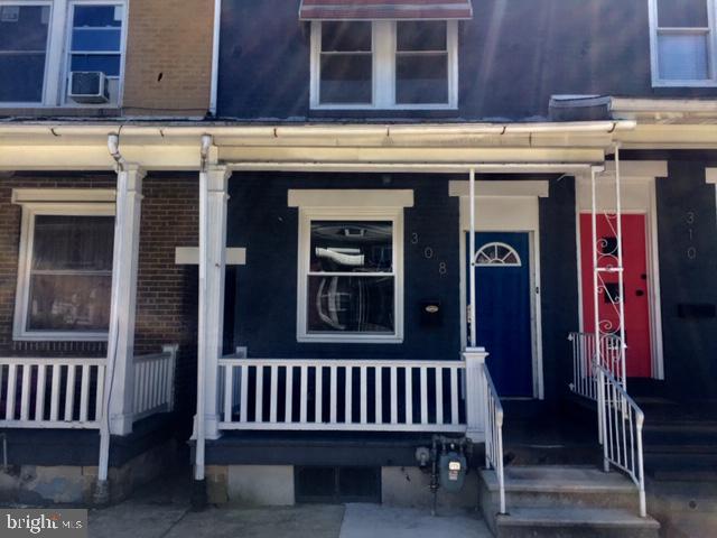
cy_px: 269
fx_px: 601
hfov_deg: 61.7
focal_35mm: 29
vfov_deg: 48.2
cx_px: 358
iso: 32
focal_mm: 4.15
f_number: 2.2
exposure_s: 1/694
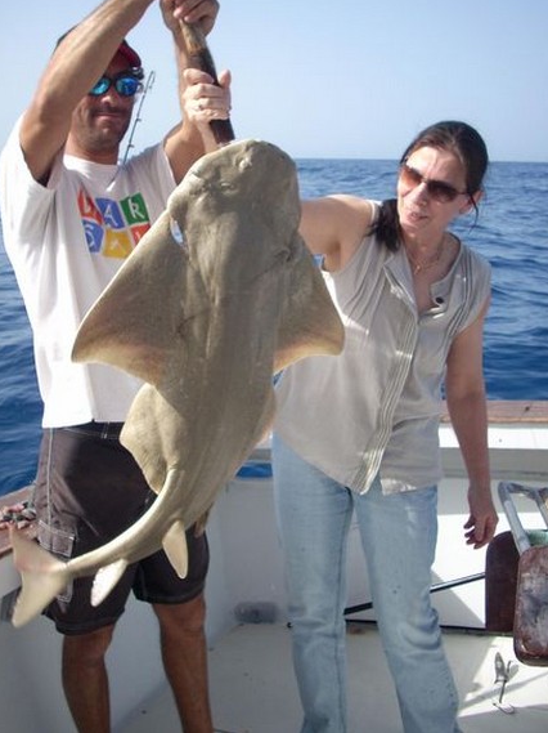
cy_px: 330
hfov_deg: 35.1
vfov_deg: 45.7
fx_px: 866
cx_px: 298
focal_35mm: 41
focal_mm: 6.2
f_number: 5.6
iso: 64
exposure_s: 1/177
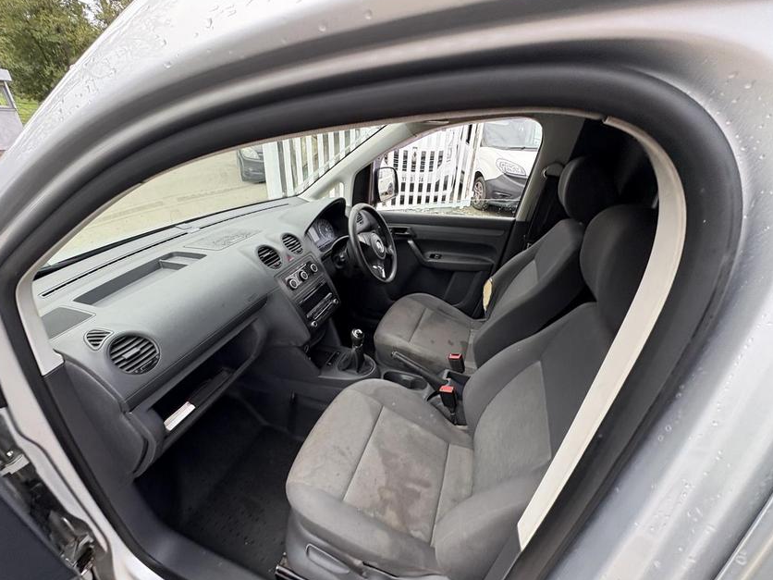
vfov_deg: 81.7
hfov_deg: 98.2
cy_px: 301
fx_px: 335
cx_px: 377
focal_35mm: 15
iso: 100
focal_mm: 2.22
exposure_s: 1/115
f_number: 2.2
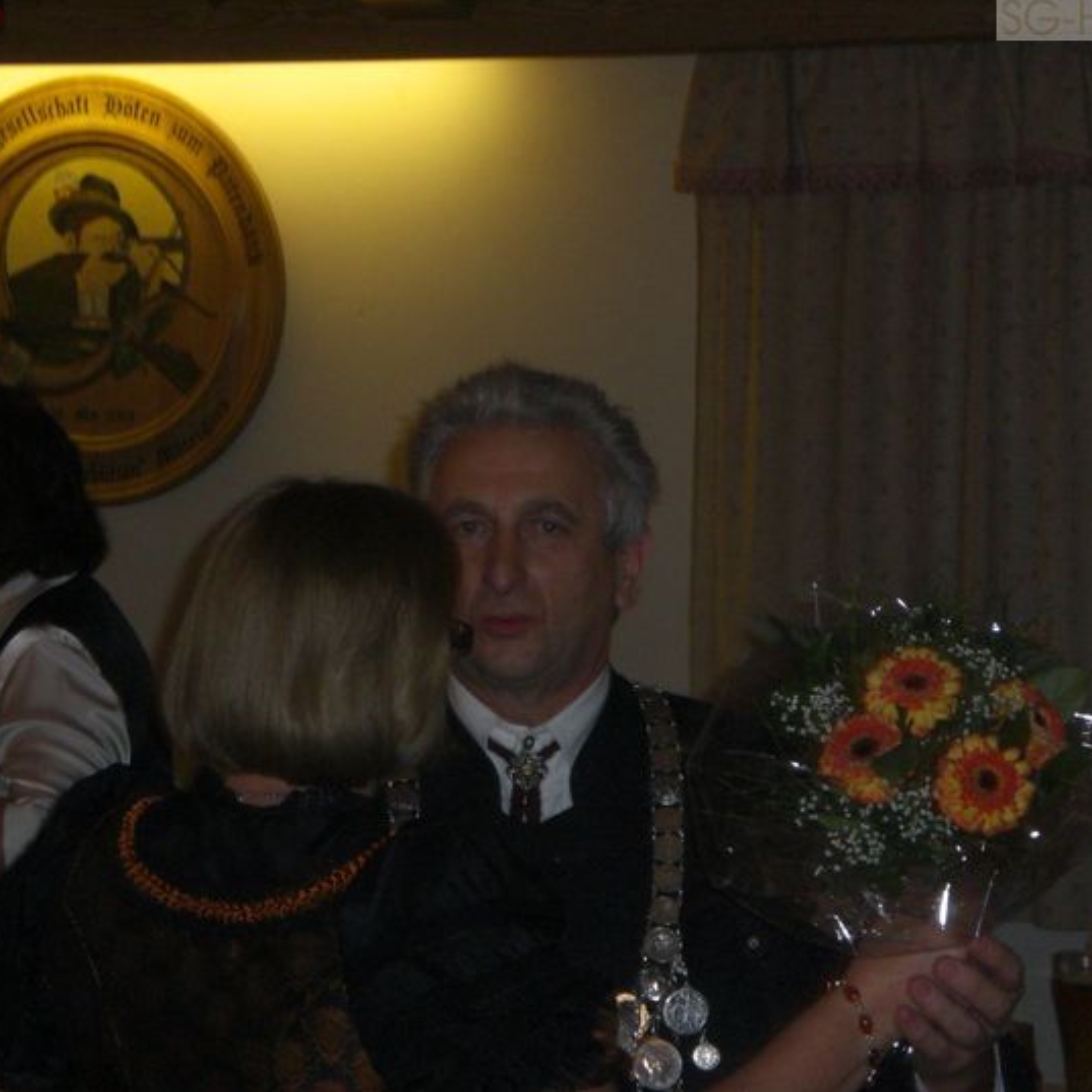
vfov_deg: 12.9
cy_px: 545
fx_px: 4818
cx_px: 476
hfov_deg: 12.9
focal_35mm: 135
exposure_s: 1/60
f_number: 5.9
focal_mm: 18.9
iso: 200
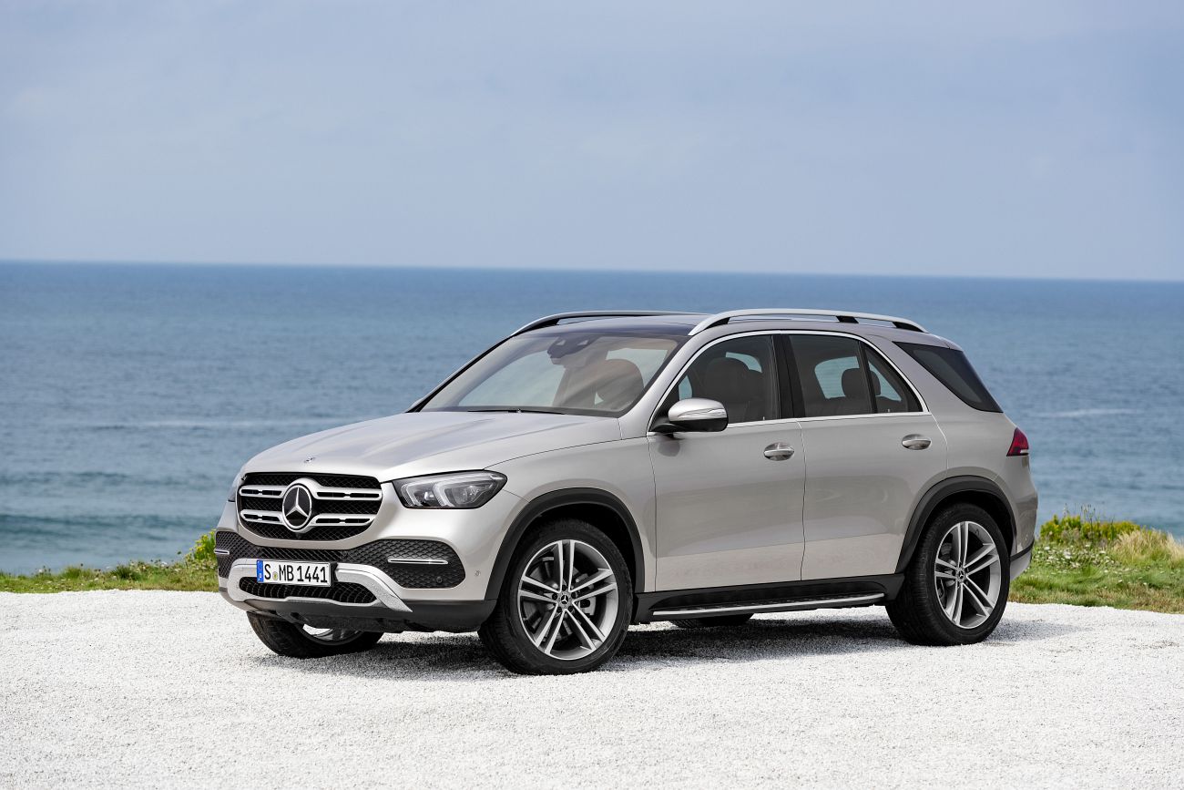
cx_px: 592
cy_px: 395
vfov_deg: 11.8
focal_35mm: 116
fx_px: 3815
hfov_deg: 17.6
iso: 100
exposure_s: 1/1250
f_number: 5.6
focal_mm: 116
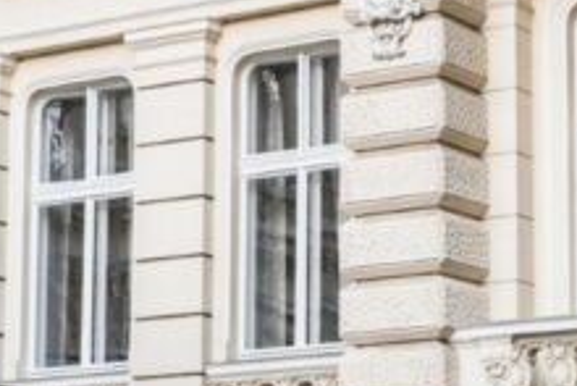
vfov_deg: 8.7
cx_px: 409
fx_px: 2534
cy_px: 311
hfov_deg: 13.0
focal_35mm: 158
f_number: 4.5
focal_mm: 34
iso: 1000
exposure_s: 1/100
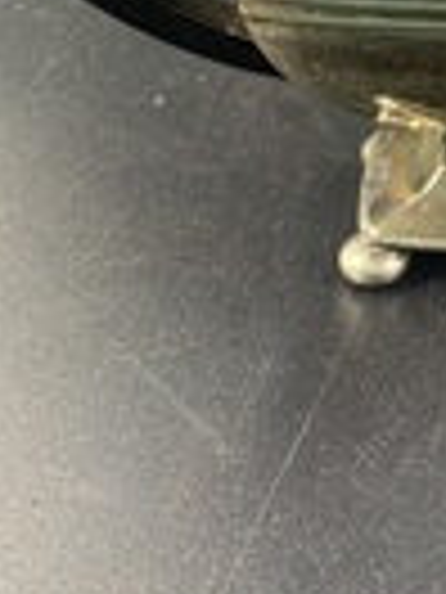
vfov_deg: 23.2
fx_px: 1357
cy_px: -63
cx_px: 527
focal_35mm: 79
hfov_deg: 17.8
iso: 100
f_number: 1.8
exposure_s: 1/60
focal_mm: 4.25
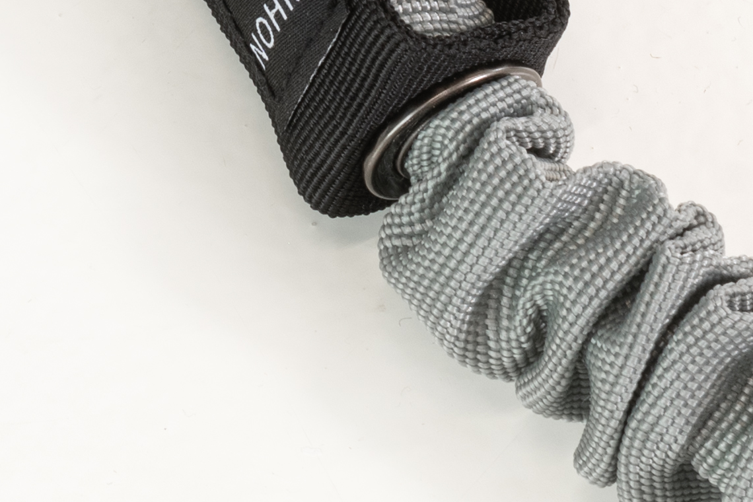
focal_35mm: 362
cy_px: -743
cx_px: -661
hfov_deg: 5.6
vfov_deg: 3.7
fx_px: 7571
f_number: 13
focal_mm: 50
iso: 100
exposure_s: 1/3
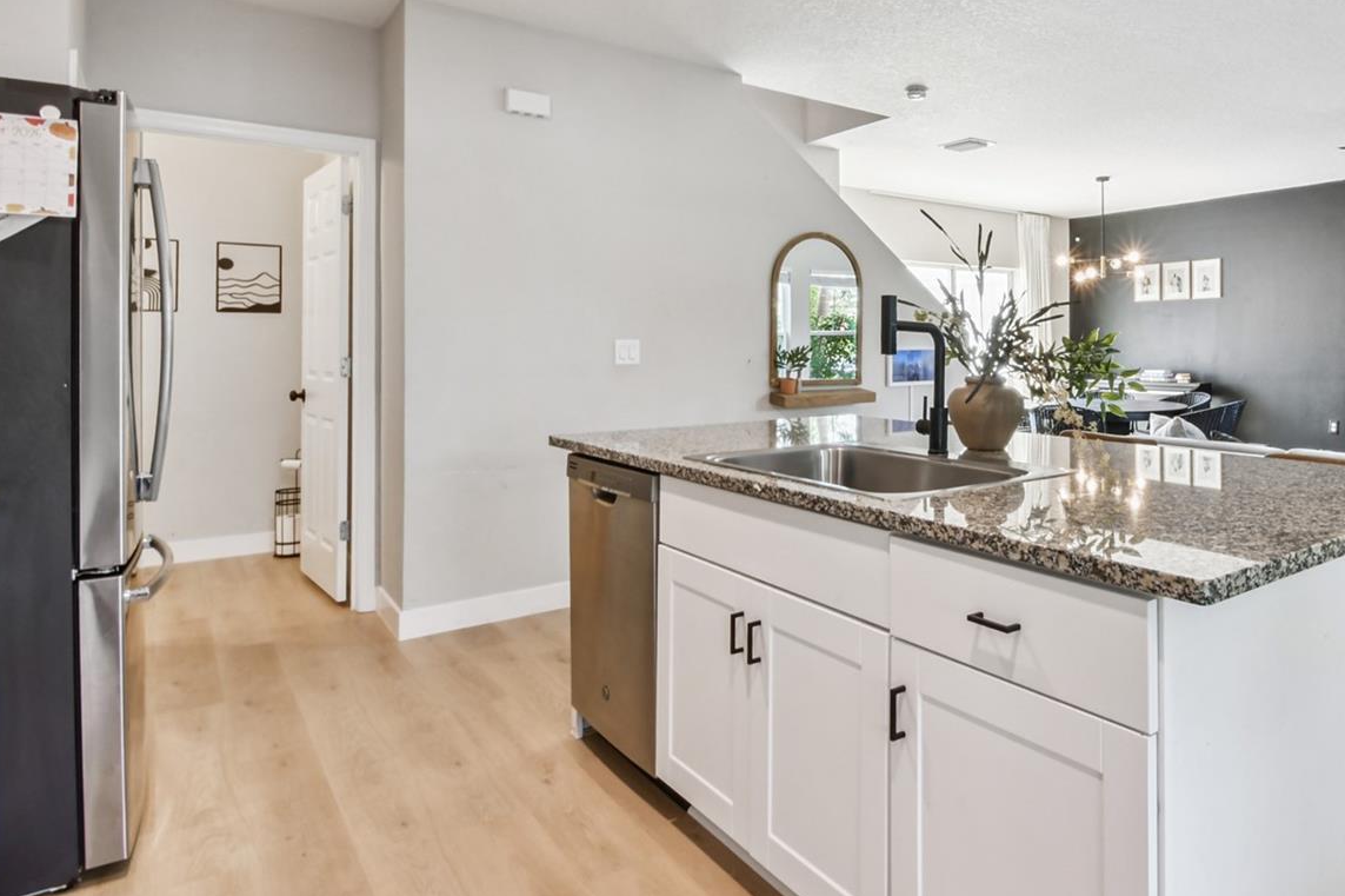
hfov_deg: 77.7
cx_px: 931
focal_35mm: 21
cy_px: 360
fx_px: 784
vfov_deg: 59.0
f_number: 22
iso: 100
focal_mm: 10
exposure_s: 1.6
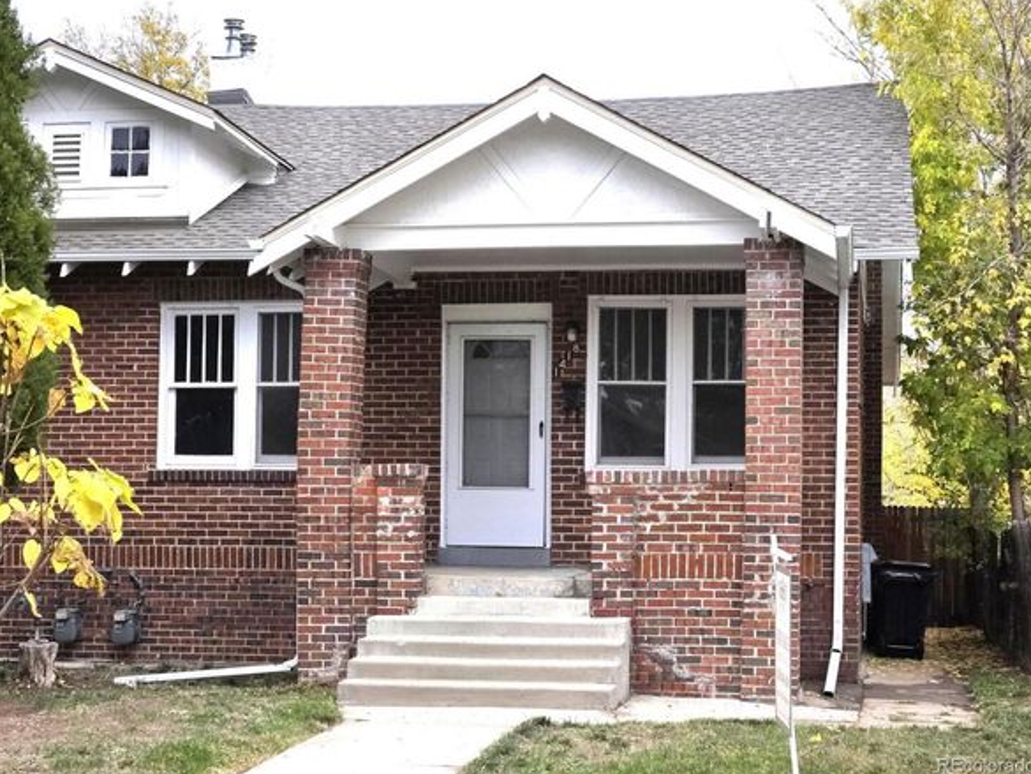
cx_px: 520
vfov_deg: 21.0
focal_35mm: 70
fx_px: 2085
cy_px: 387
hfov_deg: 27.8
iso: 25
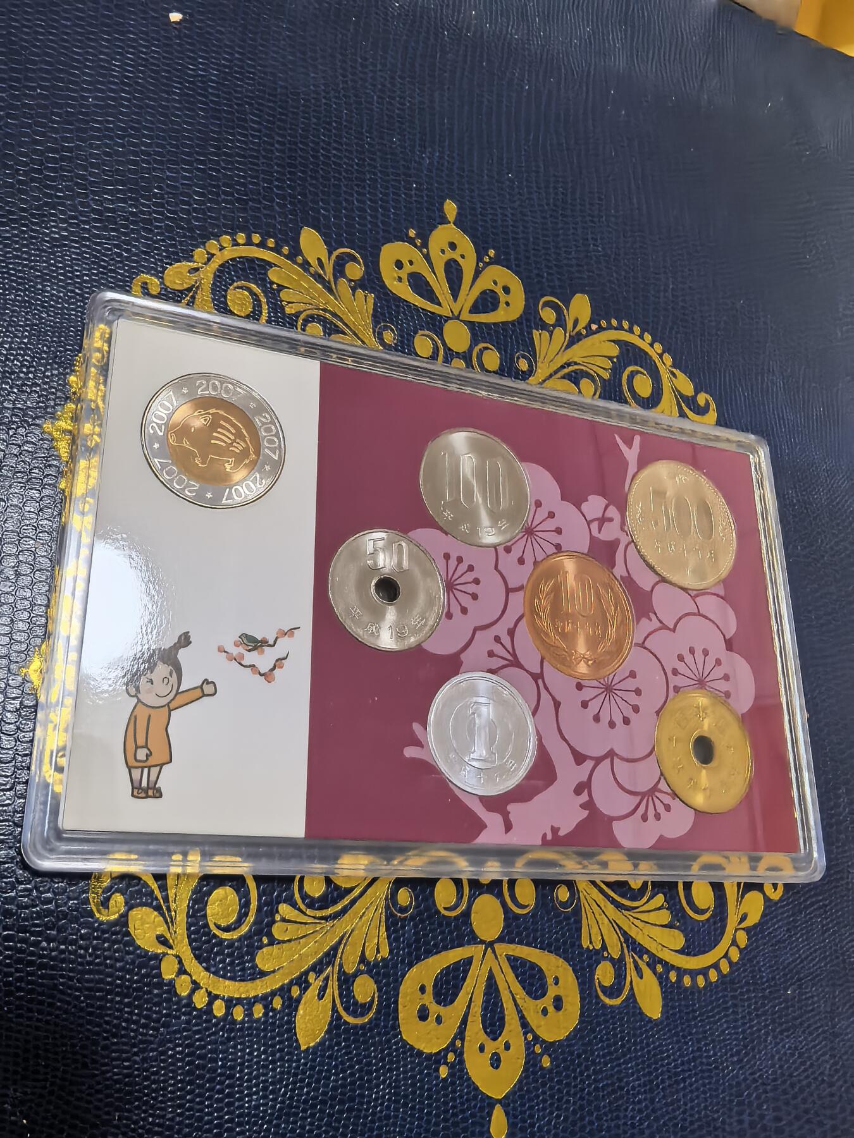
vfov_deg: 71.6
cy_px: 569
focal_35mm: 24
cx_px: 427
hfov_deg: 56.8
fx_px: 789
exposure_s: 1/33.3
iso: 160
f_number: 2.2
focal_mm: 1.68
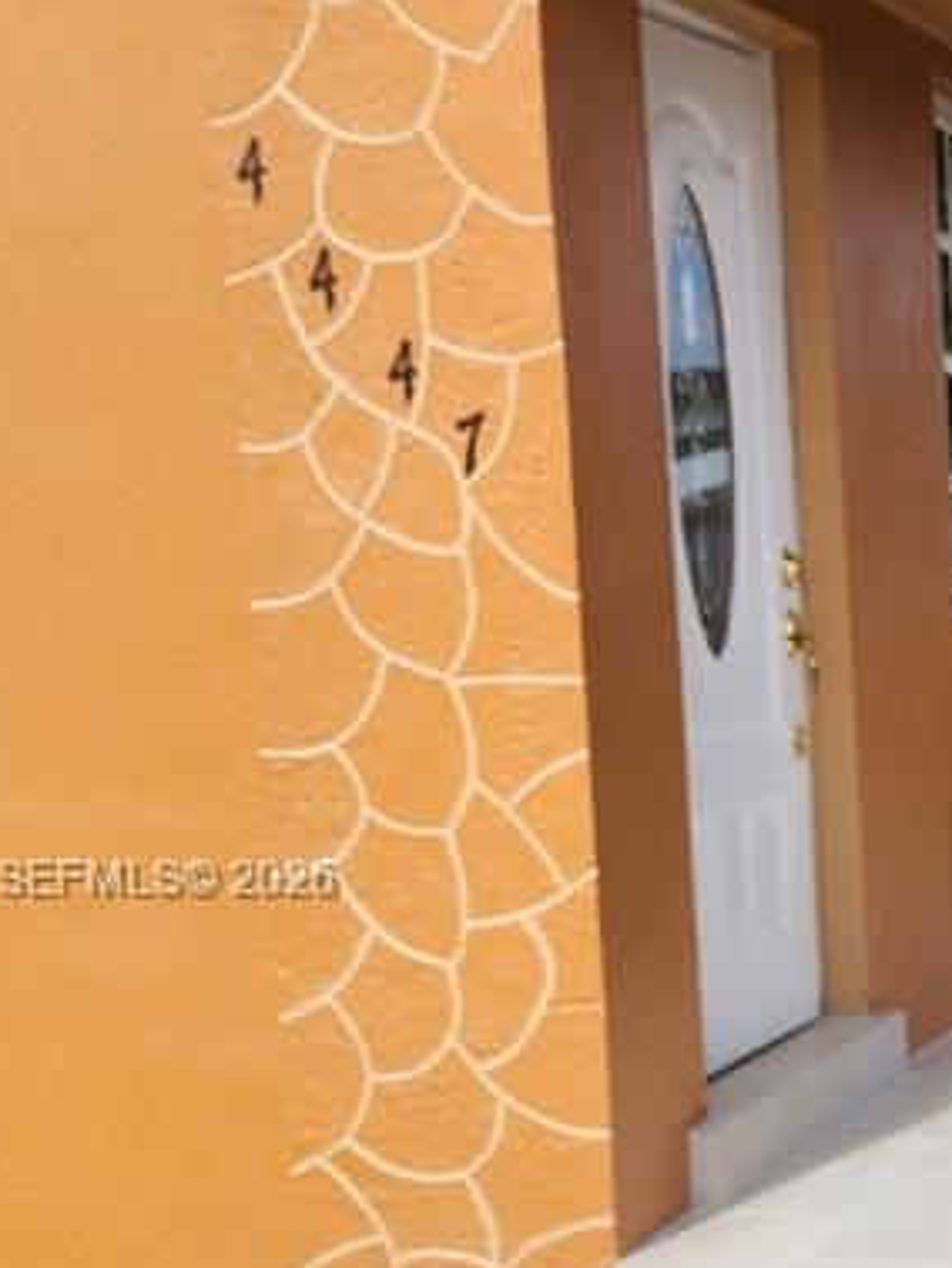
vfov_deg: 26.5
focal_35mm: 73
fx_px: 2674
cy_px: 882
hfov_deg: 18.8
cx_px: 1224
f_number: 1.8
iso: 12
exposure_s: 1/912
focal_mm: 6.4
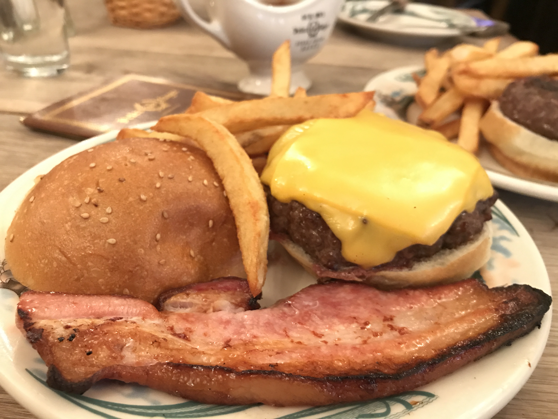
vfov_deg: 49.7
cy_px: 210
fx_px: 451
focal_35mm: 28
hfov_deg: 63.4
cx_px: 279
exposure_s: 1/6
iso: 100
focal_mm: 3.99
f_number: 1.8
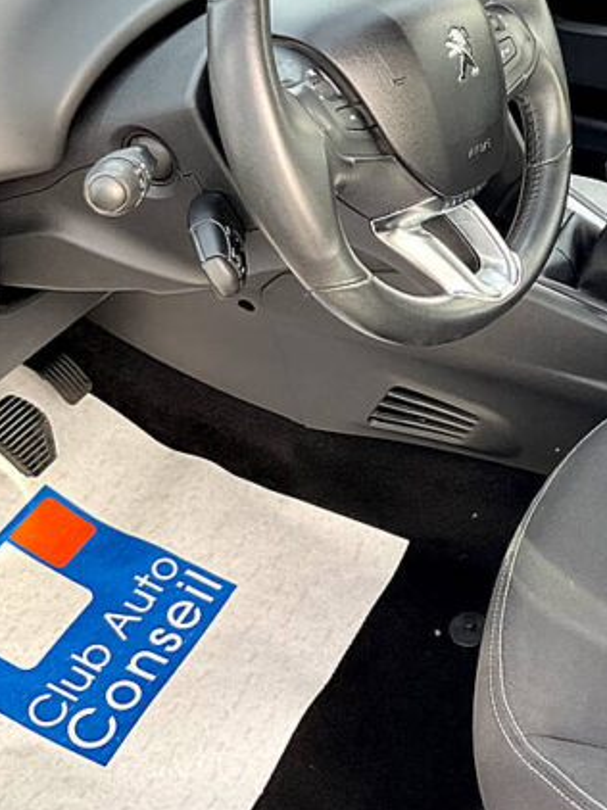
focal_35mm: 55
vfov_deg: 34.8
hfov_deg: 25.7
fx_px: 1287
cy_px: 299
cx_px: 546
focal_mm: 3
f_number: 1.8
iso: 64
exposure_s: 1/115
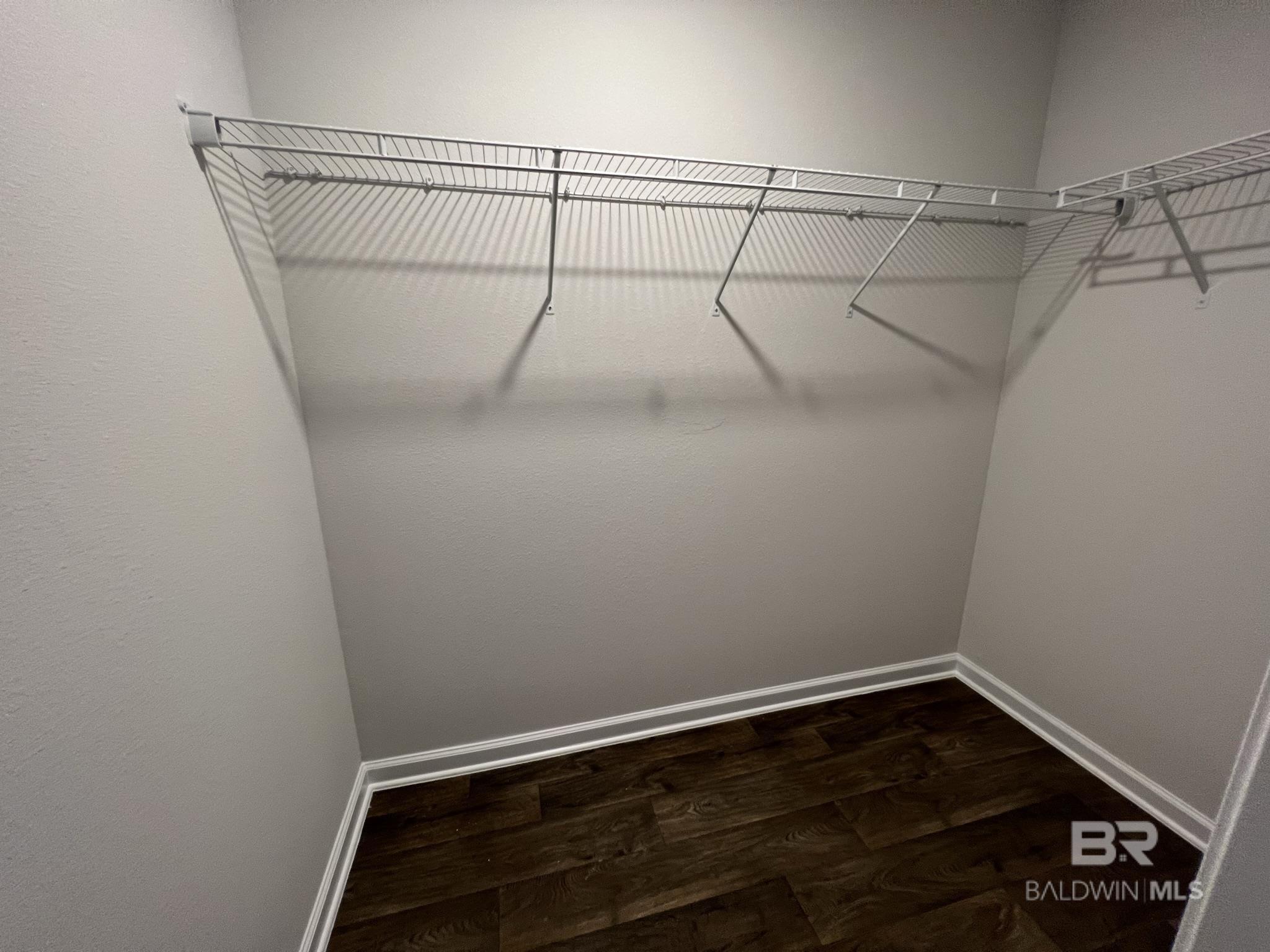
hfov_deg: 106.2
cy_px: 476
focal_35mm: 13
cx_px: 635
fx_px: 477
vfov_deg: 89.9
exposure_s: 1/60
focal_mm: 1.57
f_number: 1.8
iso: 160
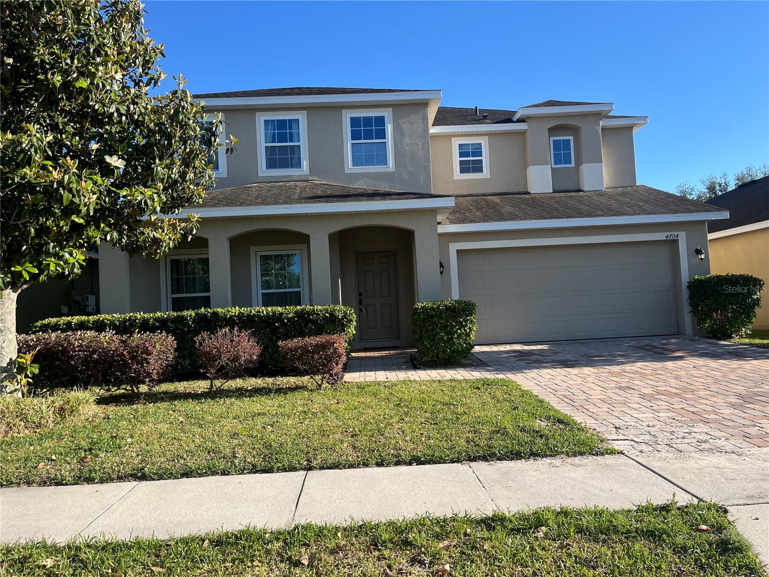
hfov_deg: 67.3
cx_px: 384
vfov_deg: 53.1
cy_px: 288
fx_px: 578
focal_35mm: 26
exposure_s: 1/1672
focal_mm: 5.1
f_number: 1.6
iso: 50
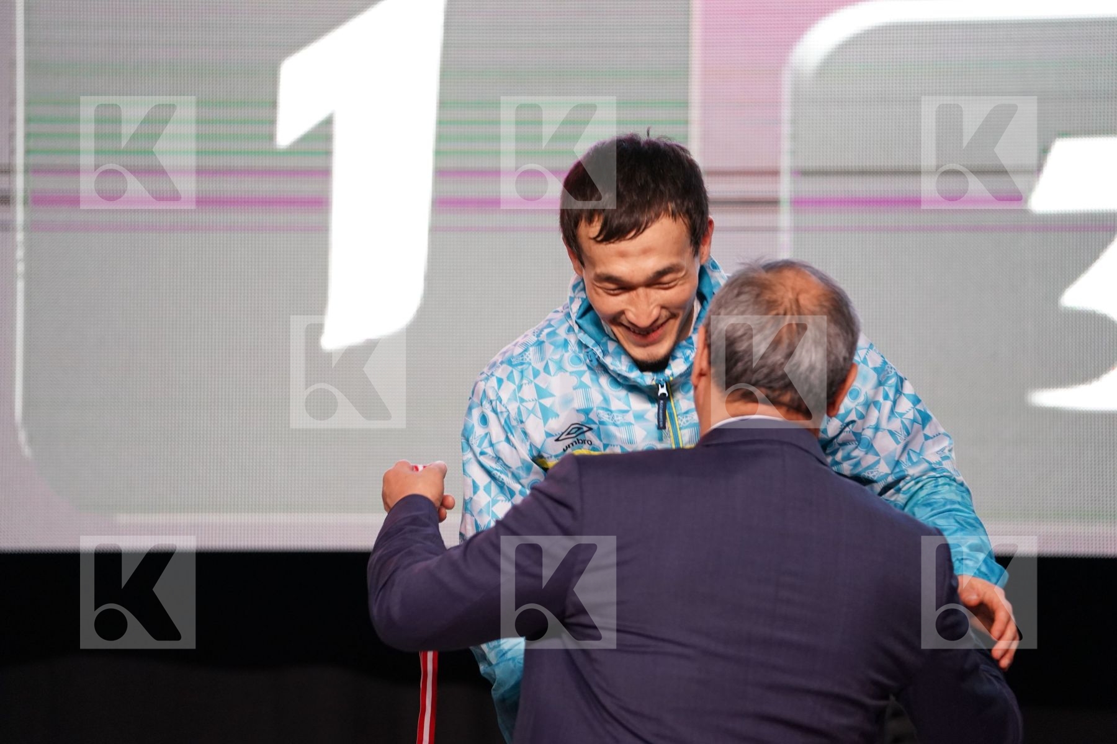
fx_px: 5616
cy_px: 372
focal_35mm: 181
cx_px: 558
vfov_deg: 7.6
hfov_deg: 11.4
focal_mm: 181
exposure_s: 1/250
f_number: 2.8
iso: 2500
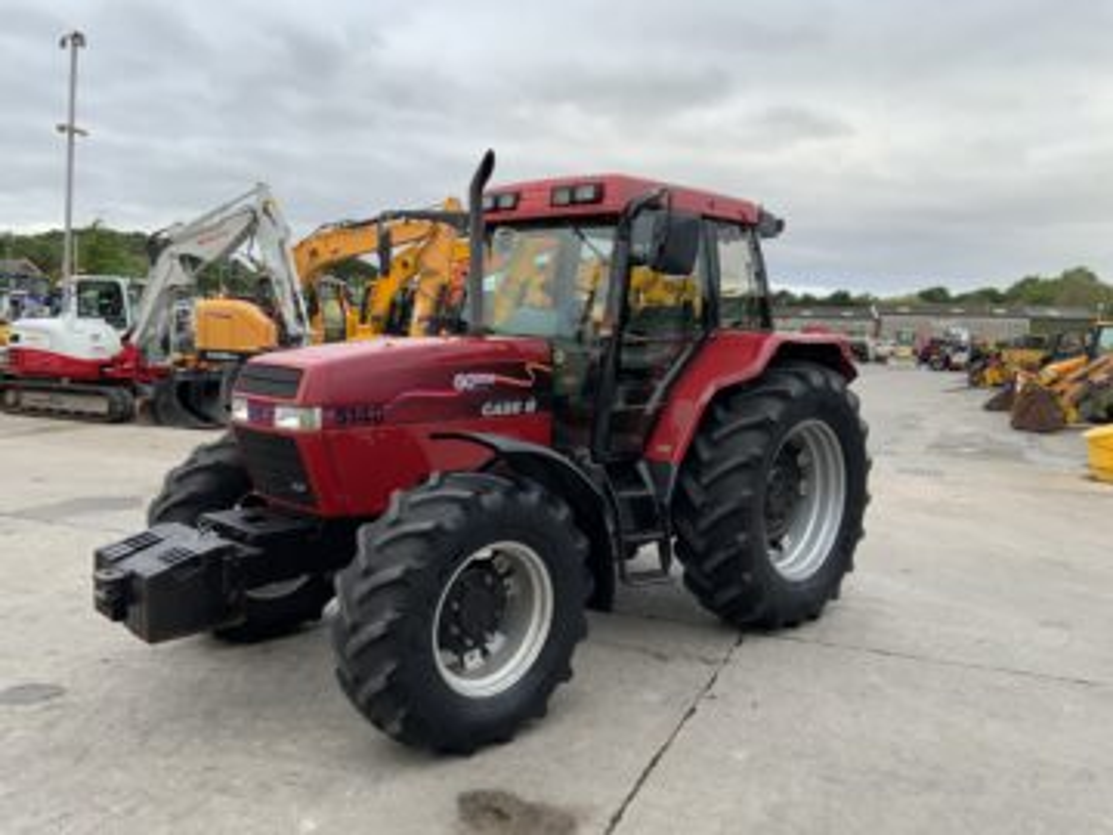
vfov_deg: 48.2
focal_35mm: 29
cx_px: 556
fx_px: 932
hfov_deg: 61.7
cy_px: 418
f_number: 1.8
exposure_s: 1/233
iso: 16
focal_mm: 3
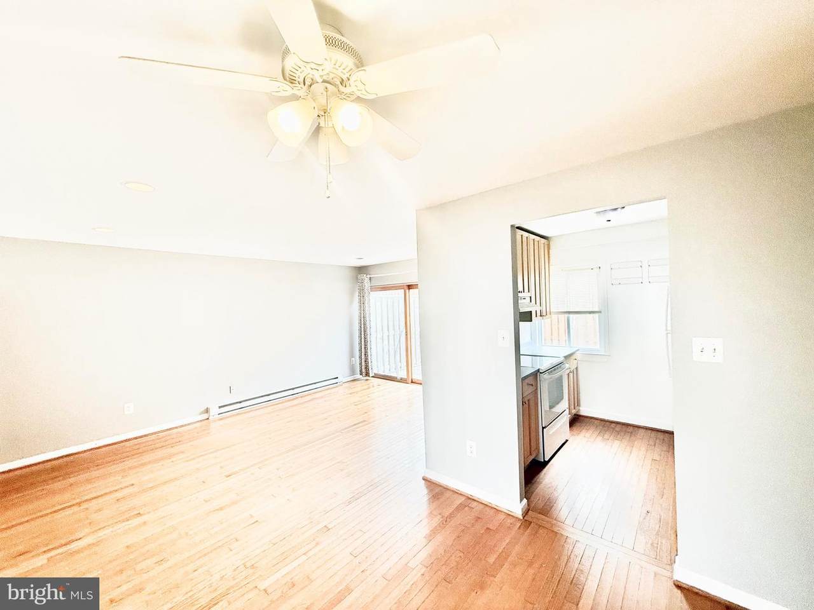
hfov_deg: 102.1
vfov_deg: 85.7
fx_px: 329
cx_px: 407
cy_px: 305
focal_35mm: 14
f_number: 2.2
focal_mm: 2.22
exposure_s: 1/120
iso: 125
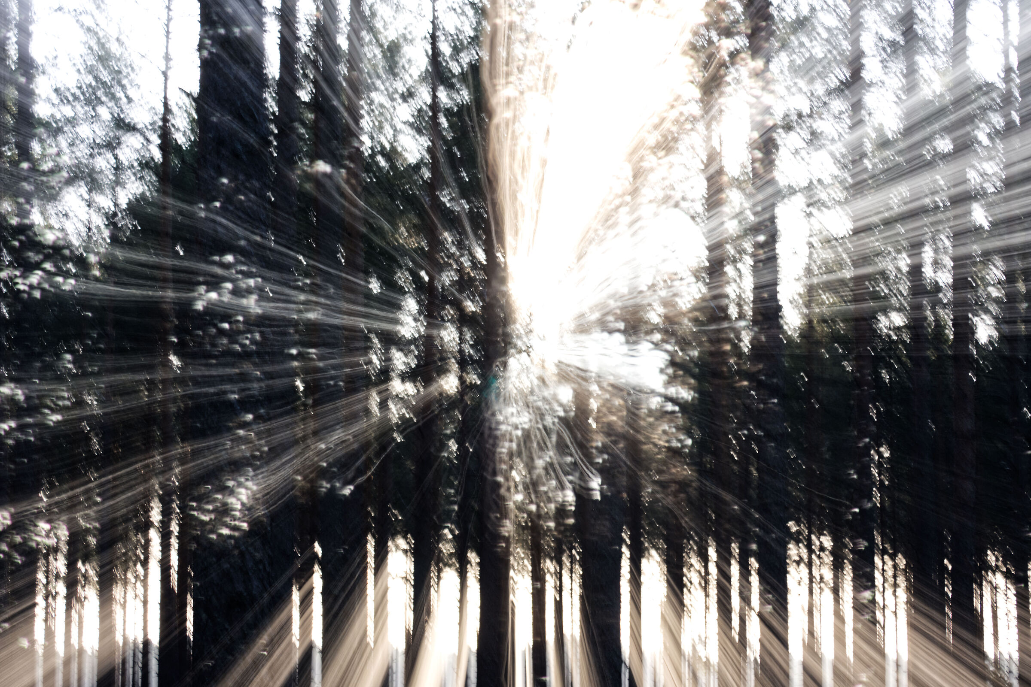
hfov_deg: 27.0
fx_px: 2148
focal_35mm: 75
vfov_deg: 18.2
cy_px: 344
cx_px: 516
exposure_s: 5
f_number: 5
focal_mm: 50
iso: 200
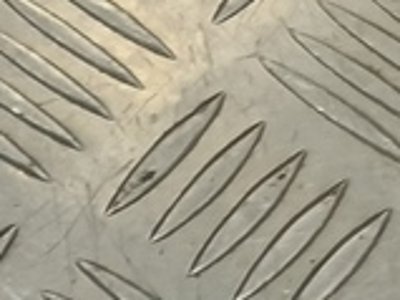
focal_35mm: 148
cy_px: 829
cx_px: -704
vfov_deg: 8.7
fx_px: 1709
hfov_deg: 10.5
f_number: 1.6
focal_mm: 4.11
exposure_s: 1/50
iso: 89
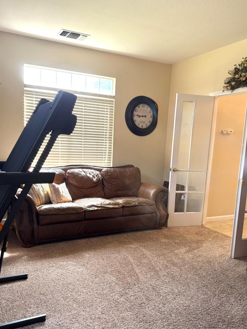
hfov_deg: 48.2
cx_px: 113
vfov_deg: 61.5
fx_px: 276
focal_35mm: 29
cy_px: 184
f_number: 1.78
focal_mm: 6.76
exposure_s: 1/121
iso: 160
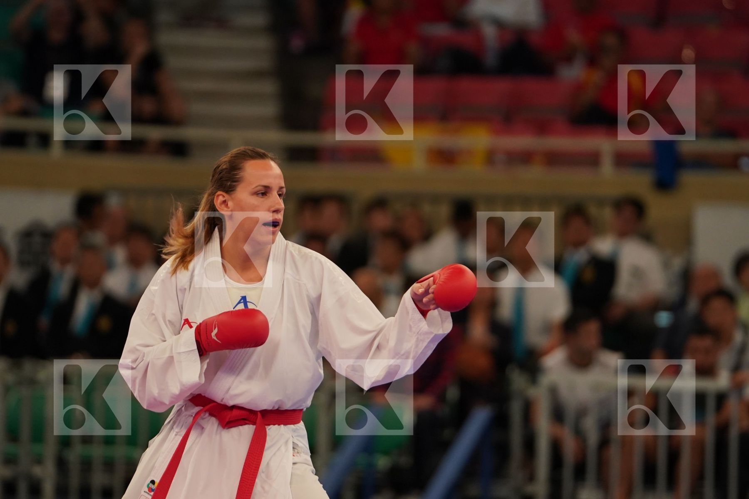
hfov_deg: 6.9
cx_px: 374
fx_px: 6241
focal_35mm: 300
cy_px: 250
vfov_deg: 4.6
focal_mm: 200
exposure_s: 1/1000
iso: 1600
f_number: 2.8
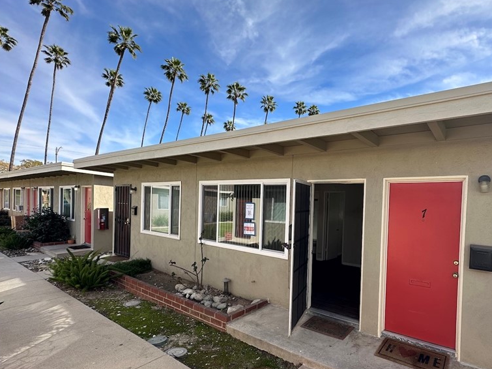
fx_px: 270
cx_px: 314
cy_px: 209
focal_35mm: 19
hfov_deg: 82.7
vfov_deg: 68.4
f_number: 2.2
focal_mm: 2.22
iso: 40
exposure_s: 1/754
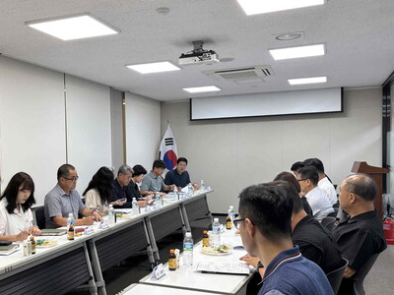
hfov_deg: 47.3
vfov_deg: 36.7
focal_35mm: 39
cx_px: 140
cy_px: 170
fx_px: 444
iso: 80
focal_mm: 5.96
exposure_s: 1/120
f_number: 1.6
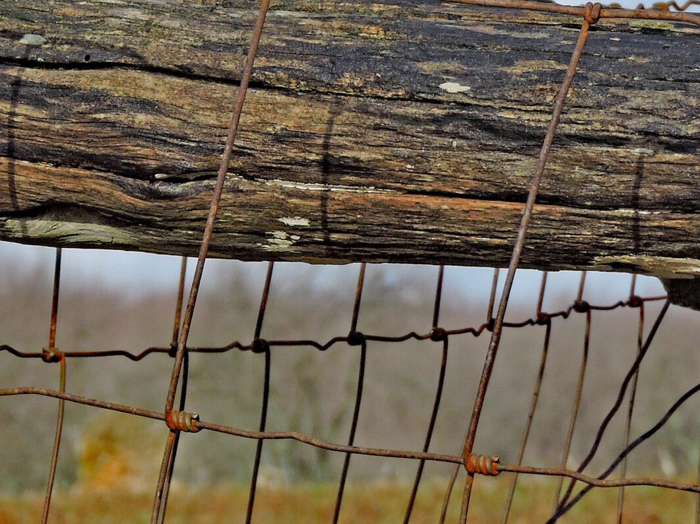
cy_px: -63
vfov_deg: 2.8
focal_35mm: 531
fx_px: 10734
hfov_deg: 3.7
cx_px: -16
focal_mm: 39.4
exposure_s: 1/400
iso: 100
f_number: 5.3
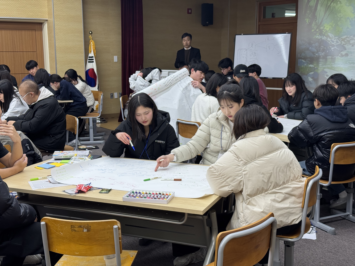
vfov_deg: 30.3
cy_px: 133
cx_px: 178
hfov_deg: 39.7
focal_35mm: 48
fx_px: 492
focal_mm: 6.76
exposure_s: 1/120
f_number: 1.78
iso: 80
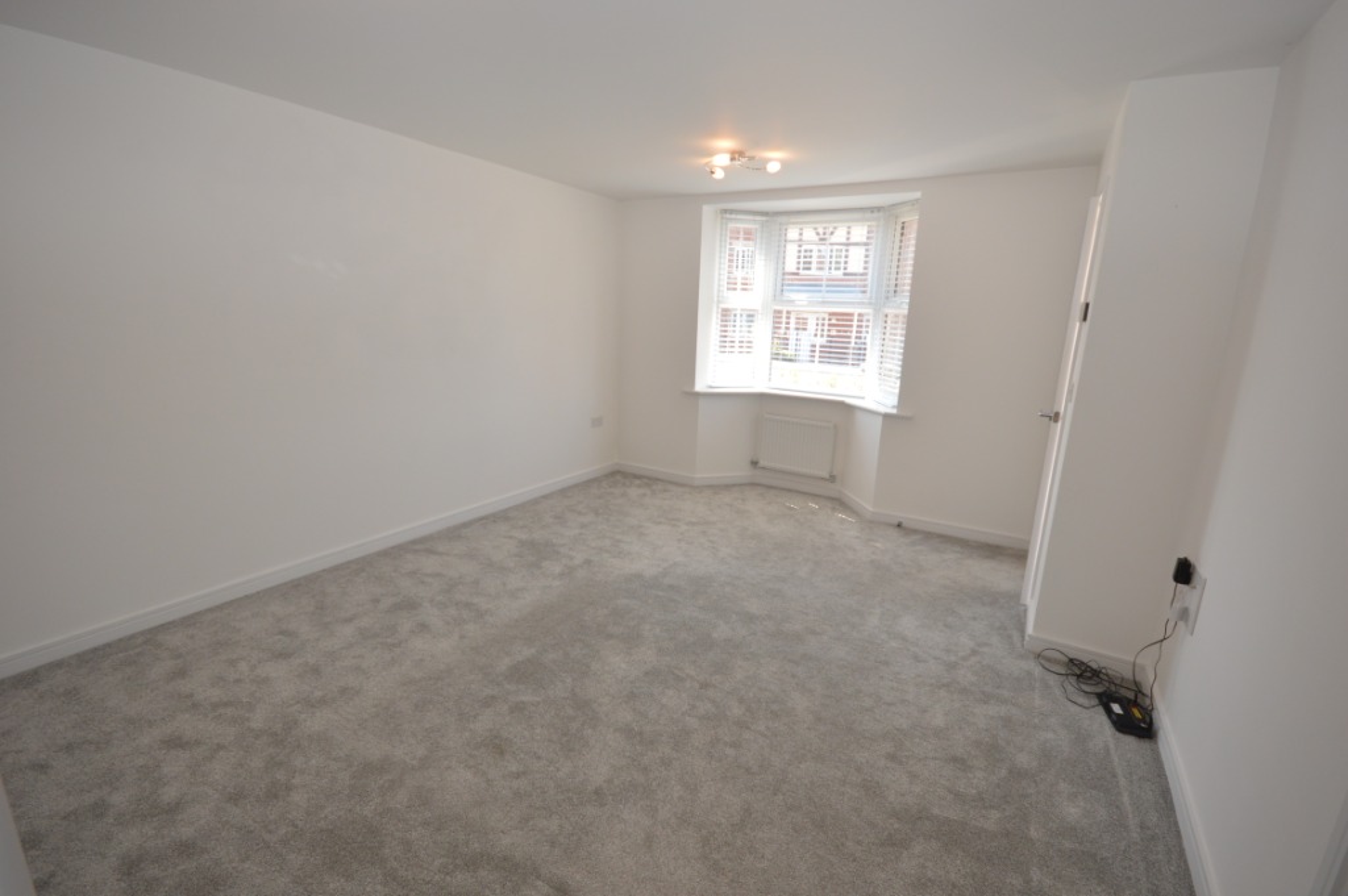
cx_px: 674
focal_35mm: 15
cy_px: 448
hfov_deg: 100.4
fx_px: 561
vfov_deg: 77.2
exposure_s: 1/125
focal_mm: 10
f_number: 5.6
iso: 400
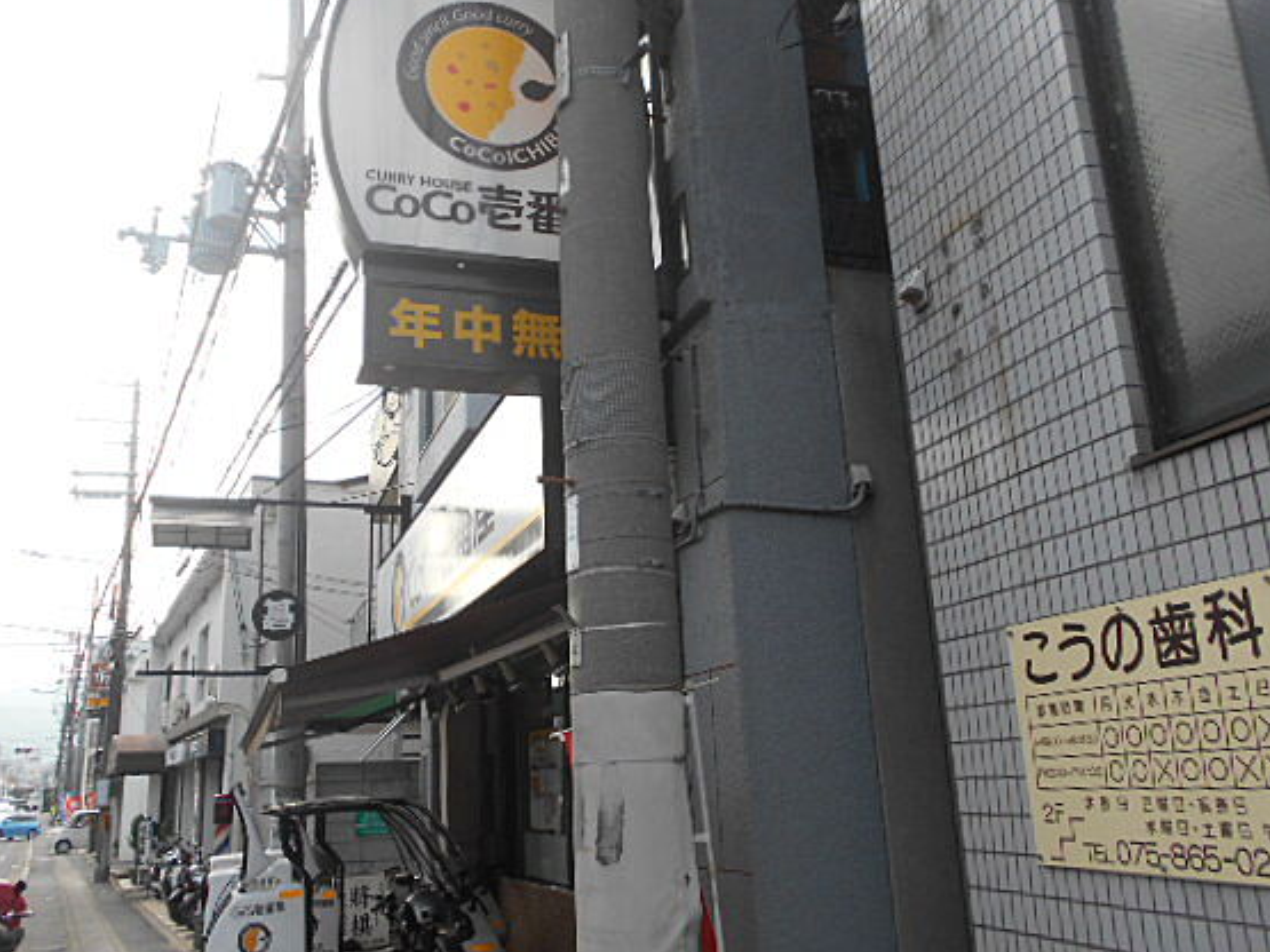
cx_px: 597
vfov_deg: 46.7
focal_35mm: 30
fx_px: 1100
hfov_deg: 59.9
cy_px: 439
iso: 80
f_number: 3.2
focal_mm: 4.6
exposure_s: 1/400
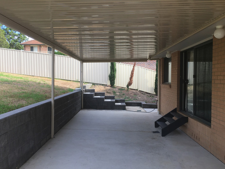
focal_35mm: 29
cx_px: 112
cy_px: 84
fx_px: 188
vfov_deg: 48.2
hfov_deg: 61.7
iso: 25
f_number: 2.2
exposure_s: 1/227
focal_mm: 4.15
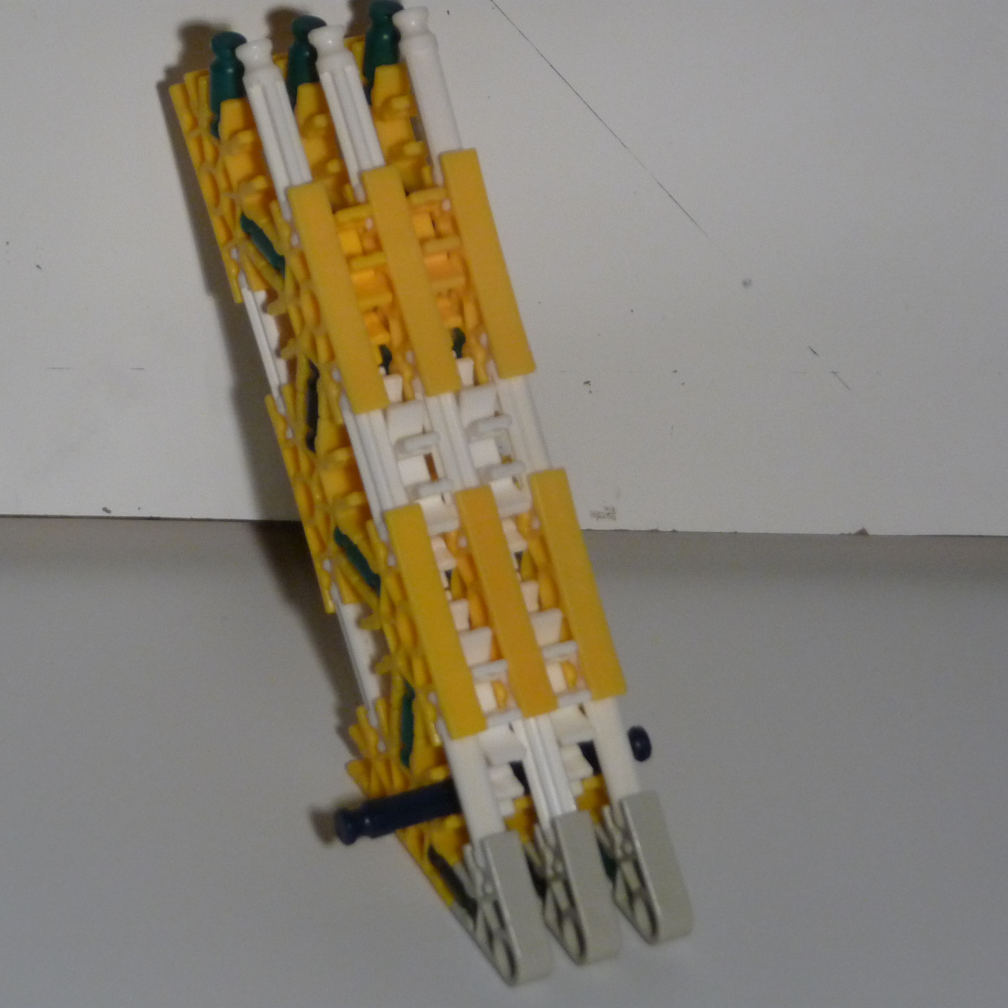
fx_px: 4645
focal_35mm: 141
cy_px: 505
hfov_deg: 12.4
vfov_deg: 12.4
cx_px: 400
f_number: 4.7
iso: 320
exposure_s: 1/50
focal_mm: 20.3
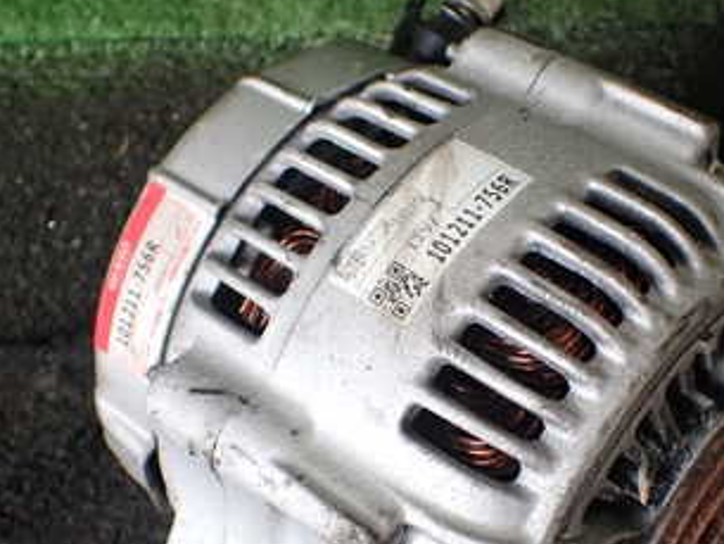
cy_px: 394
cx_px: 480
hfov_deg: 32.4
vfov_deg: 24.6
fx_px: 1234
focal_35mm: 59
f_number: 2.3
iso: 200
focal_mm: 5.4
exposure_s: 1/125
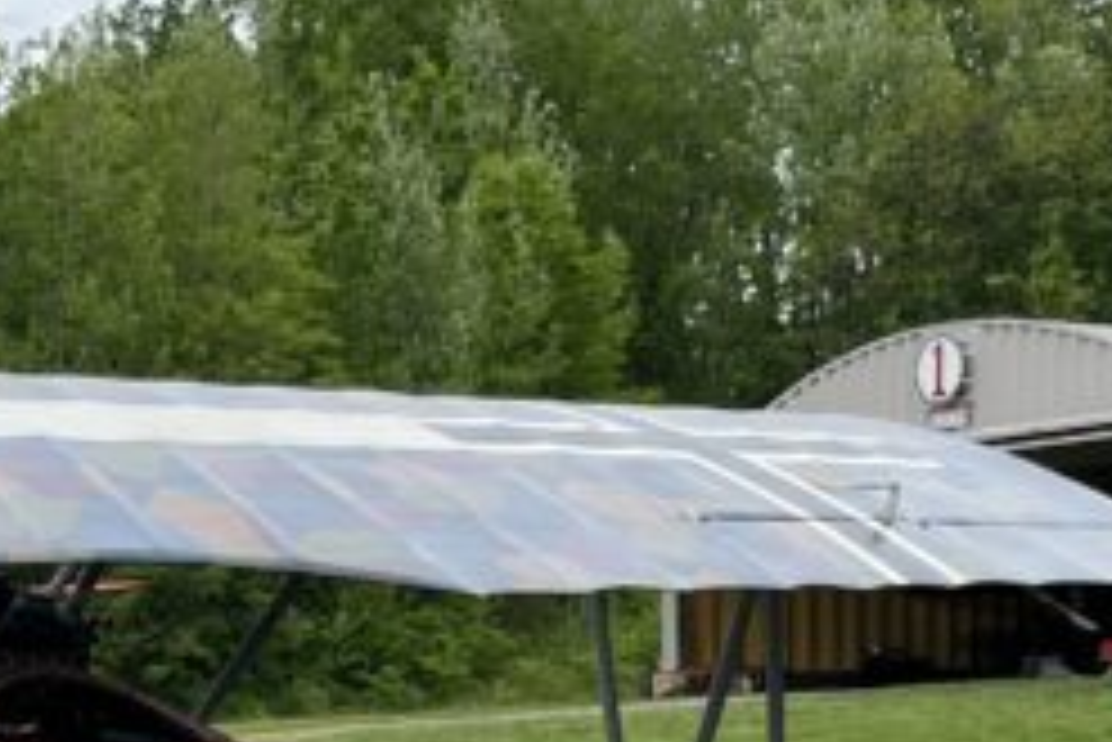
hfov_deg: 17.8
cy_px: 998
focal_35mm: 112
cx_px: 9
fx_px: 3461
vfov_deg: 11.9
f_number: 1.6
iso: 50
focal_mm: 5.1
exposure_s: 1/1404
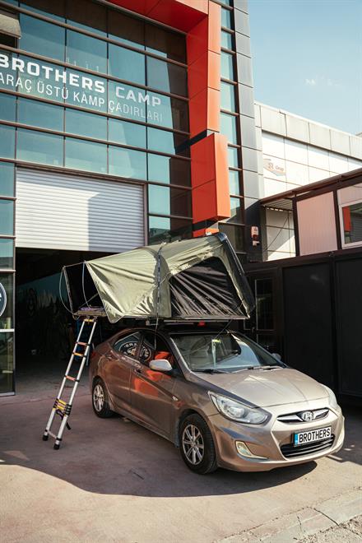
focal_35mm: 28
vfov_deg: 65.5
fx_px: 422
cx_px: 181
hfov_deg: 46.4
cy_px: 272
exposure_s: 1/2000
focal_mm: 28
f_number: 2.8
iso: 200
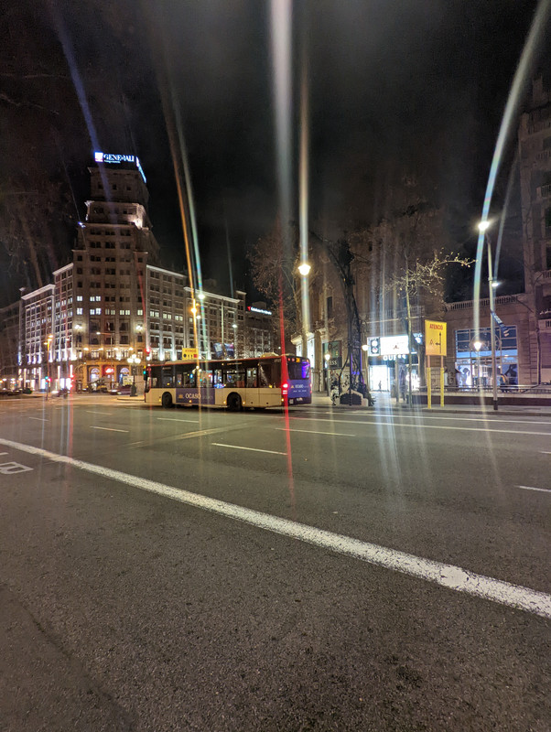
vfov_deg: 94.4
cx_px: 276
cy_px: 366
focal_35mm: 16
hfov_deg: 78.2
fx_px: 339
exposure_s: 1/25.8
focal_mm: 2.35
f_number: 2.2
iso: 574
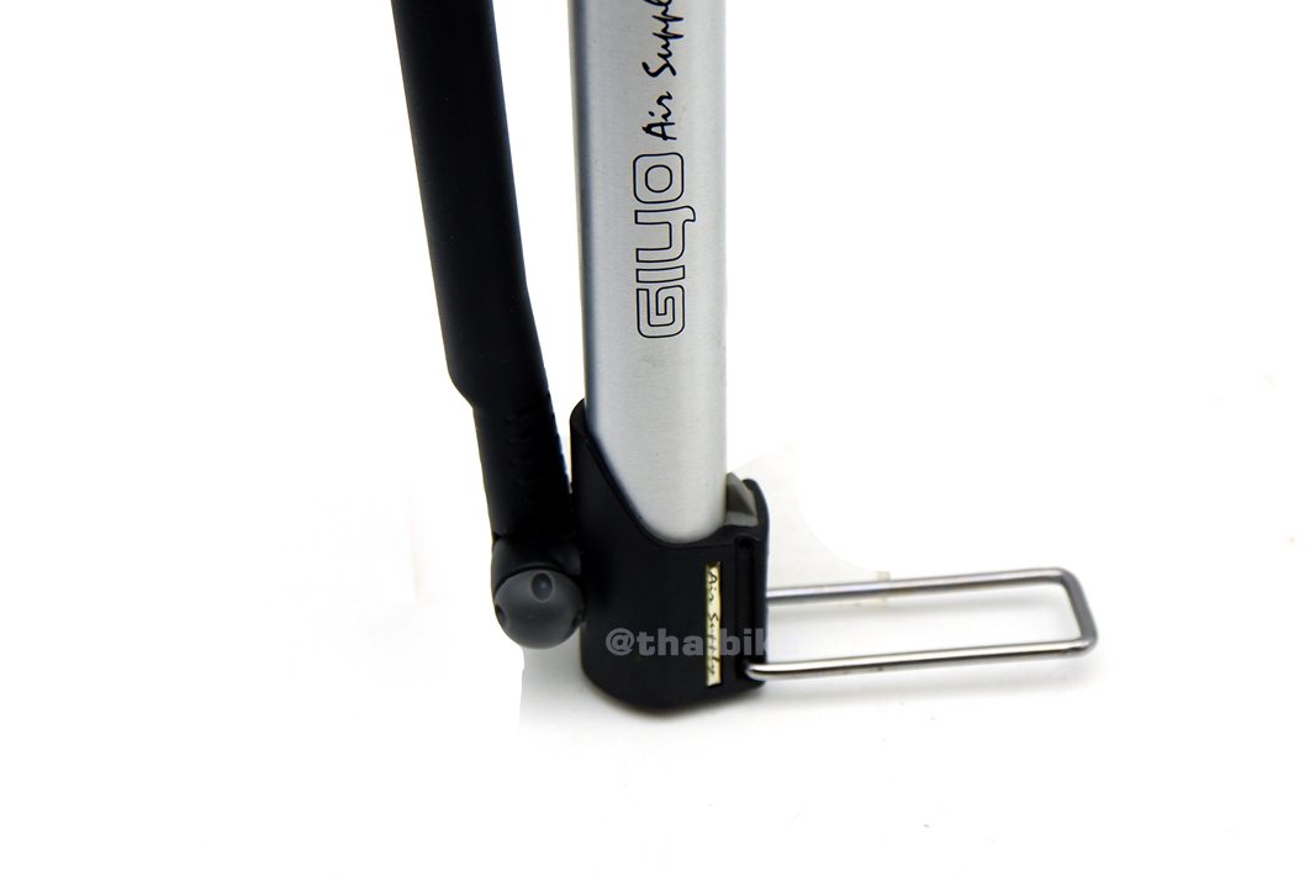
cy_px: 414
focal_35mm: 57
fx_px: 2082
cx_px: 691
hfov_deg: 35.0
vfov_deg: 23.8
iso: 200
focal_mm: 30.5
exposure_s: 1/150
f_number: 5.6
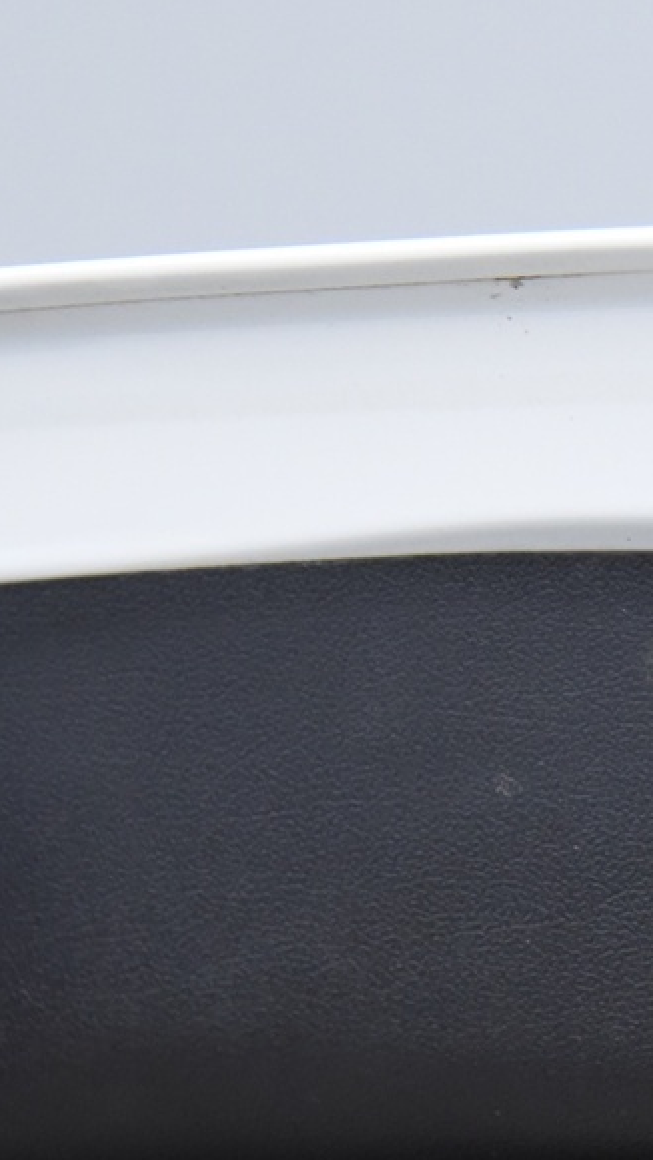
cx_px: 1230
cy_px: 884
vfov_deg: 15.3
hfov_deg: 8.3
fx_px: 4308
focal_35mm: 140
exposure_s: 1/160
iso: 4000
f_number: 4
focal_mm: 48
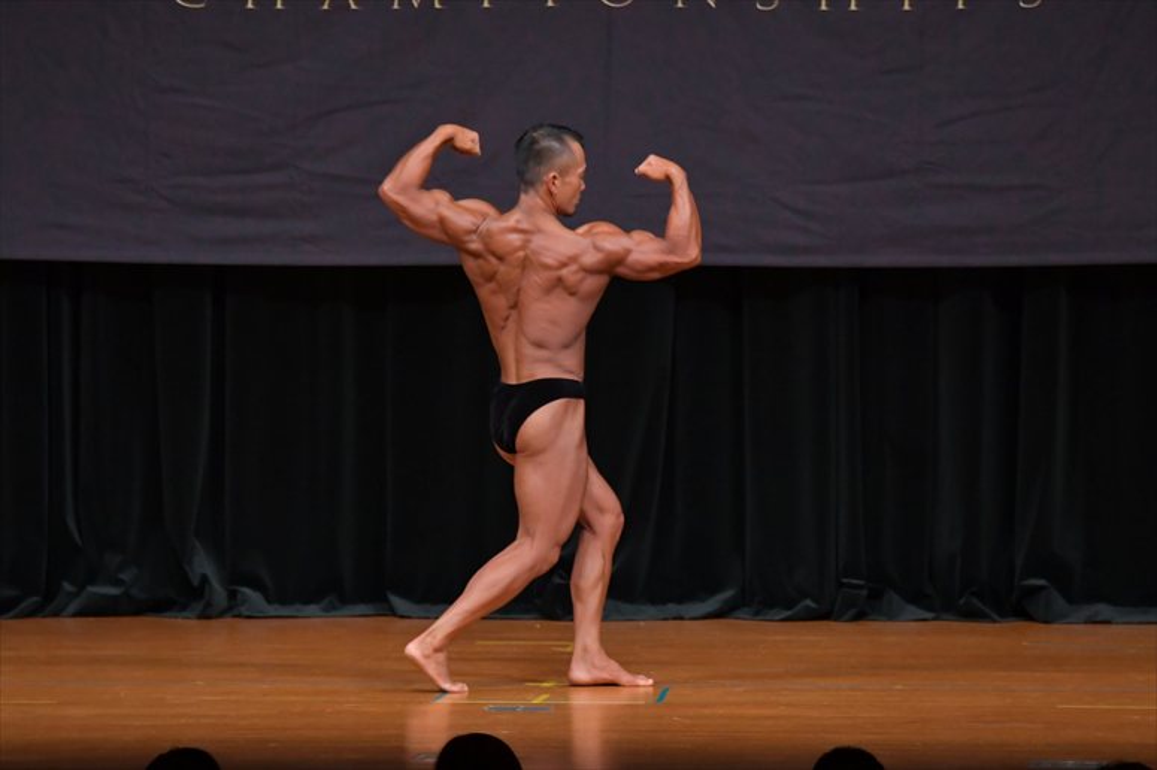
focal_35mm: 270
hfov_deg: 7.6
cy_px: 385
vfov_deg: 5.1
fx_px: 8673
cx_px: 578
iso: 4000
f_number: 5.6
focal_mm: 180
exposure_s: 1/400
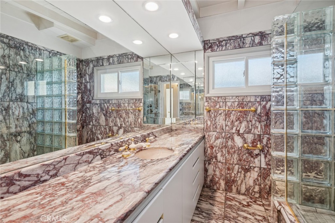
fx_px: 149
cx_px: 168
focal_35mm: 16
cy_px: 112
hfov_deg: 96.8
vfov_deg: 73.7
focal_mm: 16
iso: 320
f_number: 8
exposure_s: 1/20
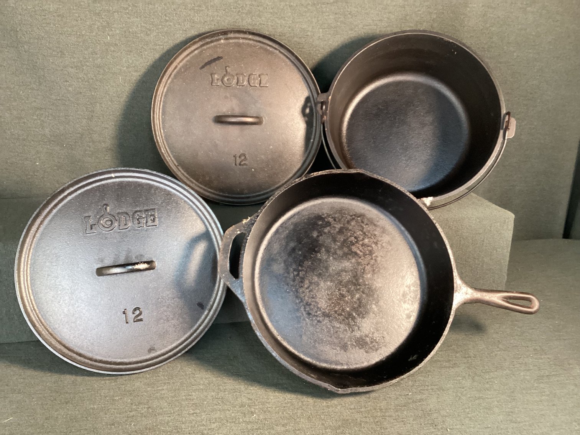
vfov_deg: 45.4
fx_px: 519
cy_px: 218
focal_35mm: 31
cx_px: 290
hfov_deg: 58.3
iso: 320
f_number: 2.4
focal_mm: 3.3
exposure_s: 1/40
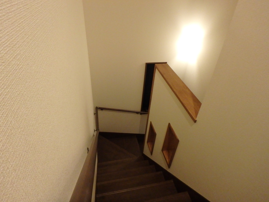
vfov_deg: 63.4
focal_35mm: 21
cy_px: 101
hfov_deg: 79.0
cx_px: 134
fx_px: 163
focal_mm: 3.7
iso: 800
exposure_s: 1/30
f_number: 3.5
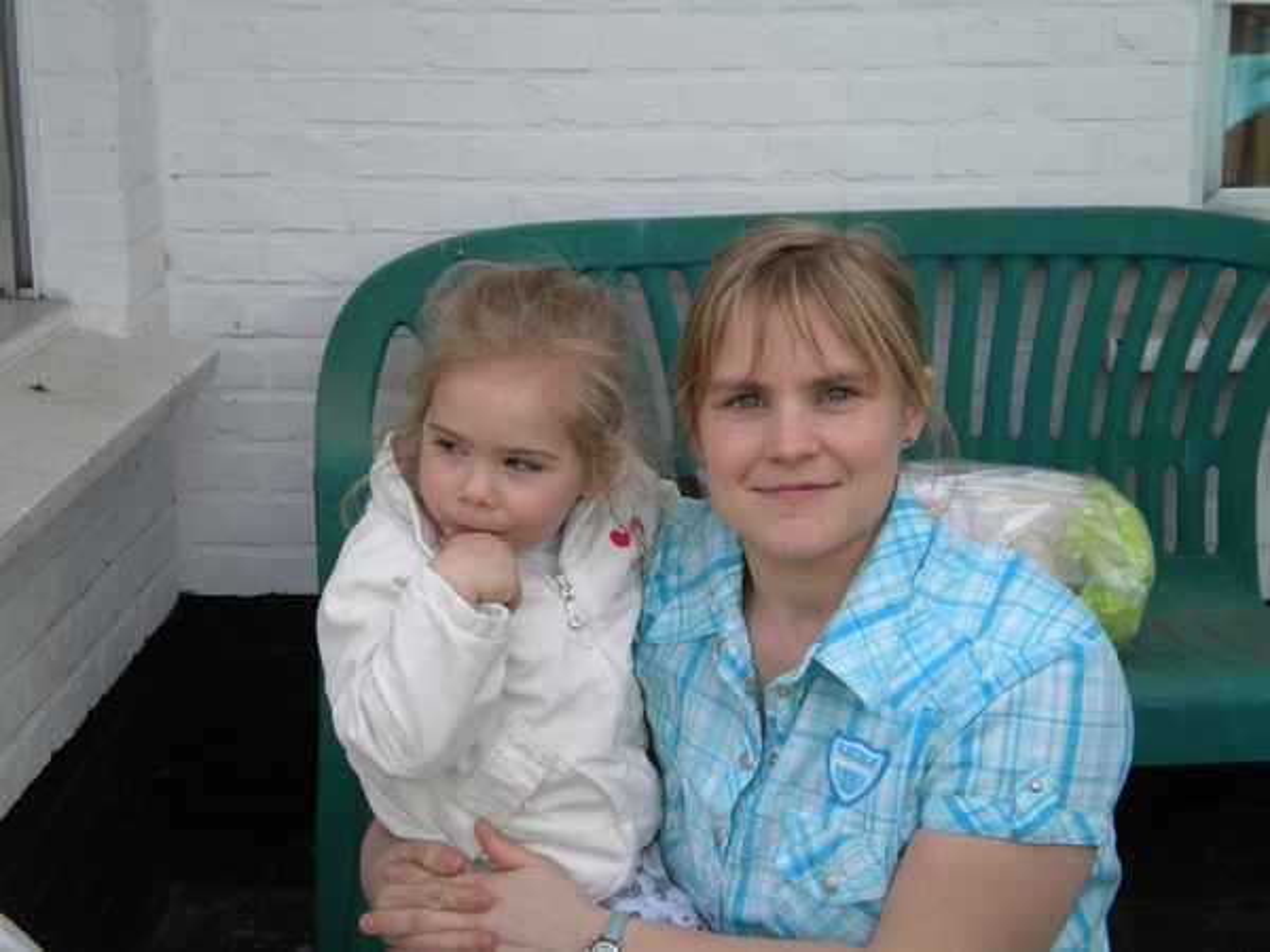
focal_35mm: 68
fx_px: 2495
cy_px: 476
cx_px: 635
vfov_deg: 21.6
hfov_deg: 28.6
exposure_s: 1/260
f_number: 4.6
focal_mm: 12.3
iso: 80
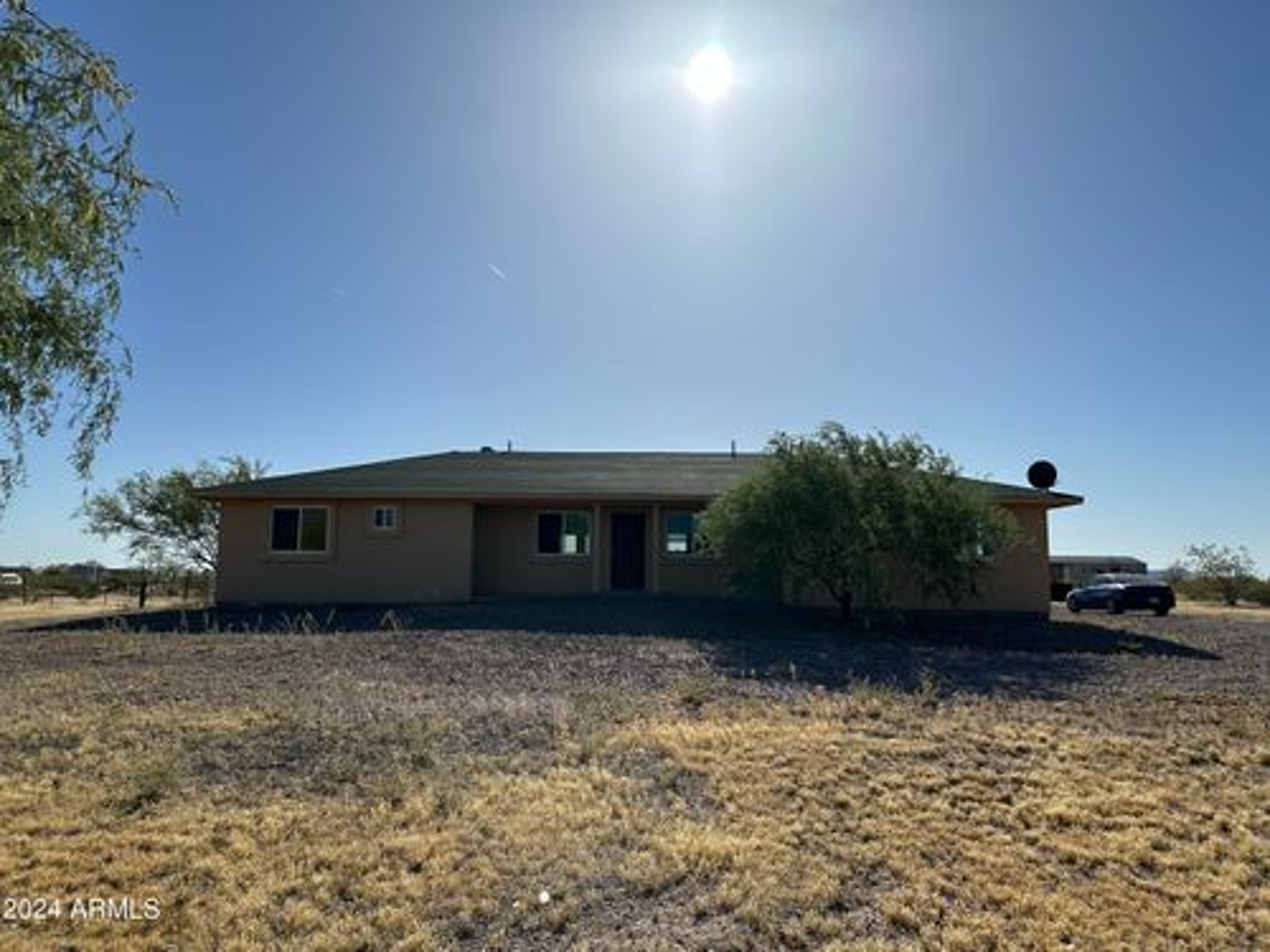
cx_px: 635
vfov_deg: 56.8
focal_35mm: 24
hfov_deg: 71.6
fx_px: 881
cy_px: 476
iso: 80
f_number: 1.78
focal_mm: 6.86
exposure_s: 1/13699
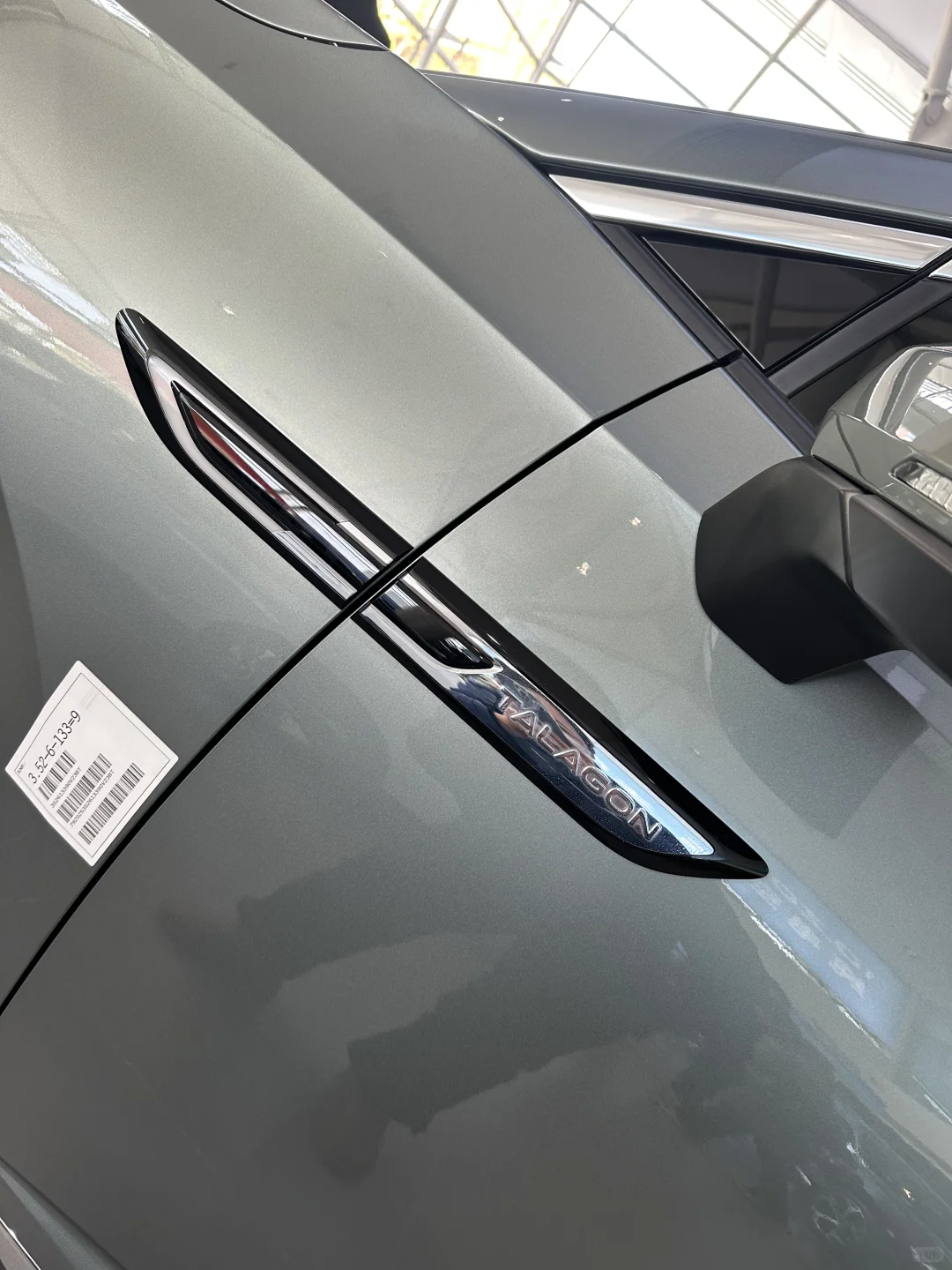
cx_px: 476
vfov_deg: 71.6
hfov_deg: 56.8
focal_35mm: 24
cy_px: 635
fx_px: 880
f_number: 1.78
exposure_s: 1/100
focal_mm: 6.86
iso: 80
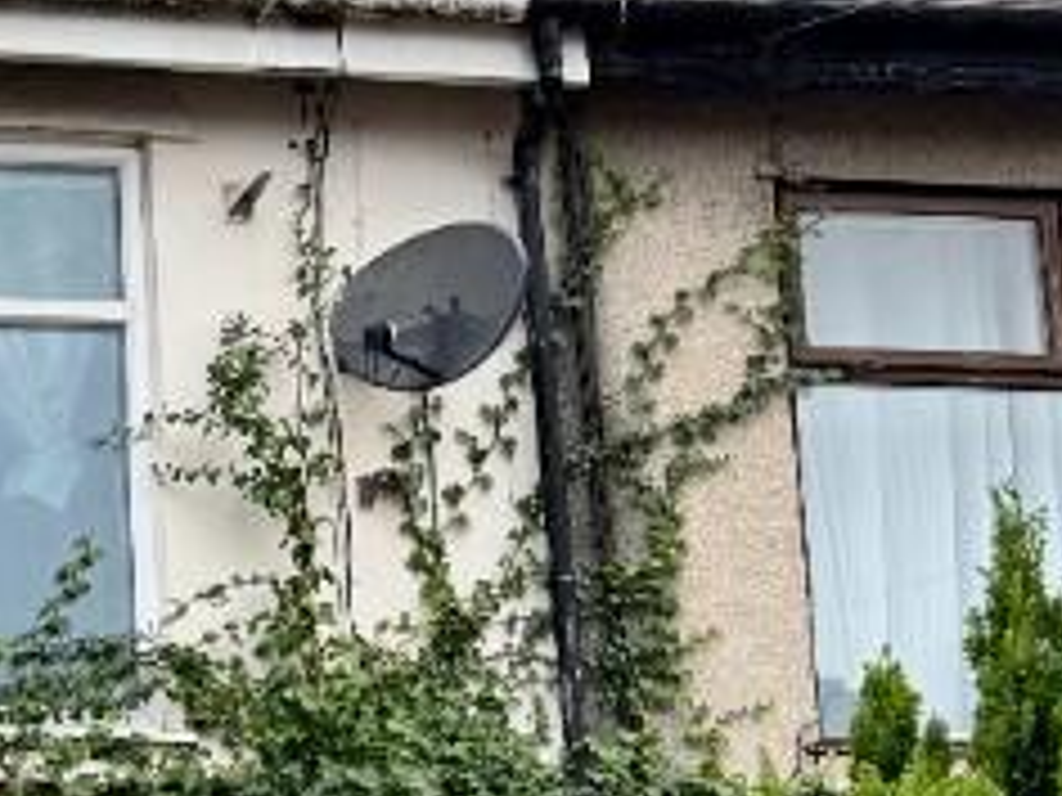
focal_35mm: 104
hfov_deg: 16.1
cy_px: 1066
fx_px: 3191
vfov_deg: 13.6
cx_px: -837
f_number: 1.78
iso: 80
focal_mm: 6.76
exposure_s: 1/457
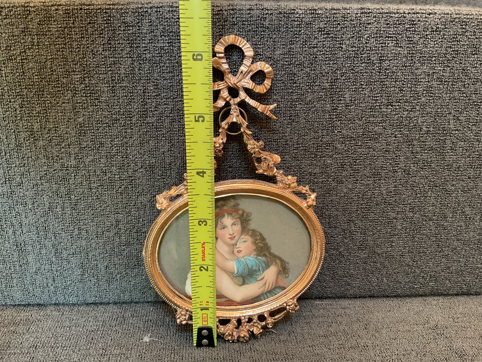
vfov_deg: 48.2
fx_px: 404
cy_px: 181
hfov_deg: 61.7
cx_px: 241
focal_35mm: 29
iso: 320
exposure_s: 1/30
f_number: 1.8
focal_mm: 3
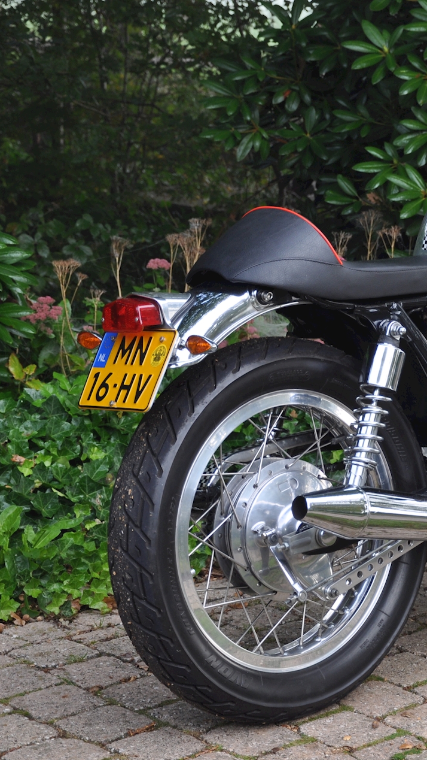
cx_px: 406
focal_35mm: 95
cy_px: 381
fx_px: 1912
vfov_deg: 22.5
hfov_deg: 12.6
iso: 200
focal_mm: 40
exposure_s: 1/100
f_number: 5
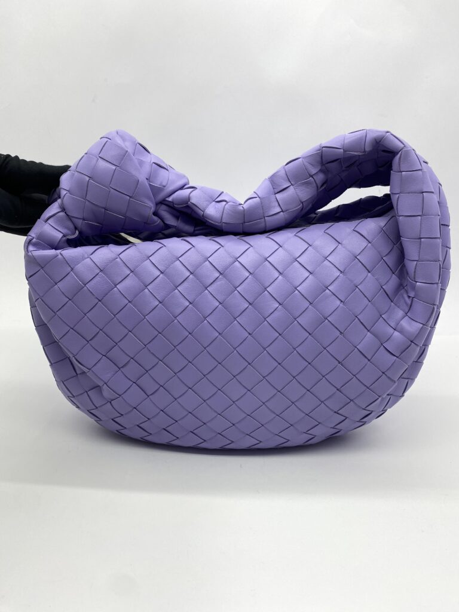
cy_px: 306
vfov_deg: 67.3
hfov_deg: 53.1
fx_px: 460
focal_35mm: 26
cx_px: 230
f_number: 1.8
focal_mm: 4.25
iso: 32
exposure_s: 1/112
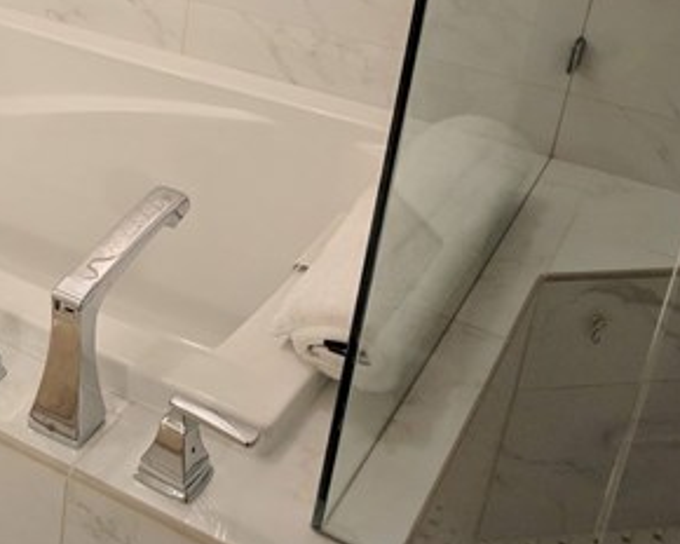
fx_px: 1127
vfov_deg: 26.2
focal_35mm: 56
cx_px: -7
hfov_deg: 31.0
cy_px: 47
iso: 280
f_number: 2
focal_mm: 4.67
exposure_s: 1/60
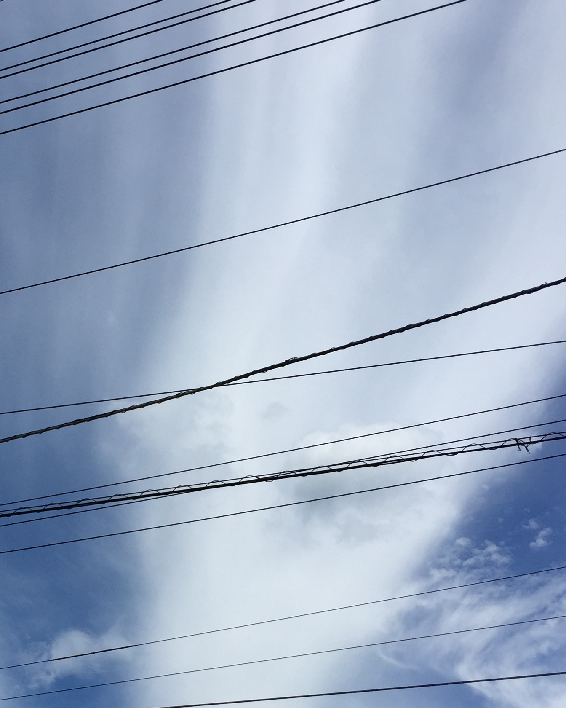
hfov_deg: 26.6
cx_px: 49
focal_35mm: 55
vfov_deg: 33.9
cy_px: 461
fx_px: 1152
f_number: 2.2
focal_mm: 4.15
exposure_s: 1/4950
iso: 32
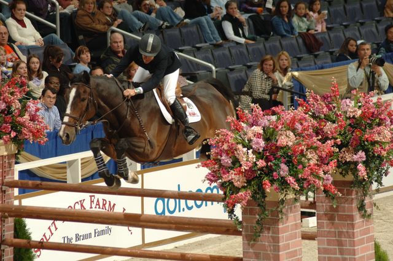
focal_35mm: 285
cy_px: 130
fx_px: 3107
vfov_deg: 4.8
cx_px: 196
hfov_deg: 7.2
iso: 400
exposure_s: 1/250
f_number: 5.6
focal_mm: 190
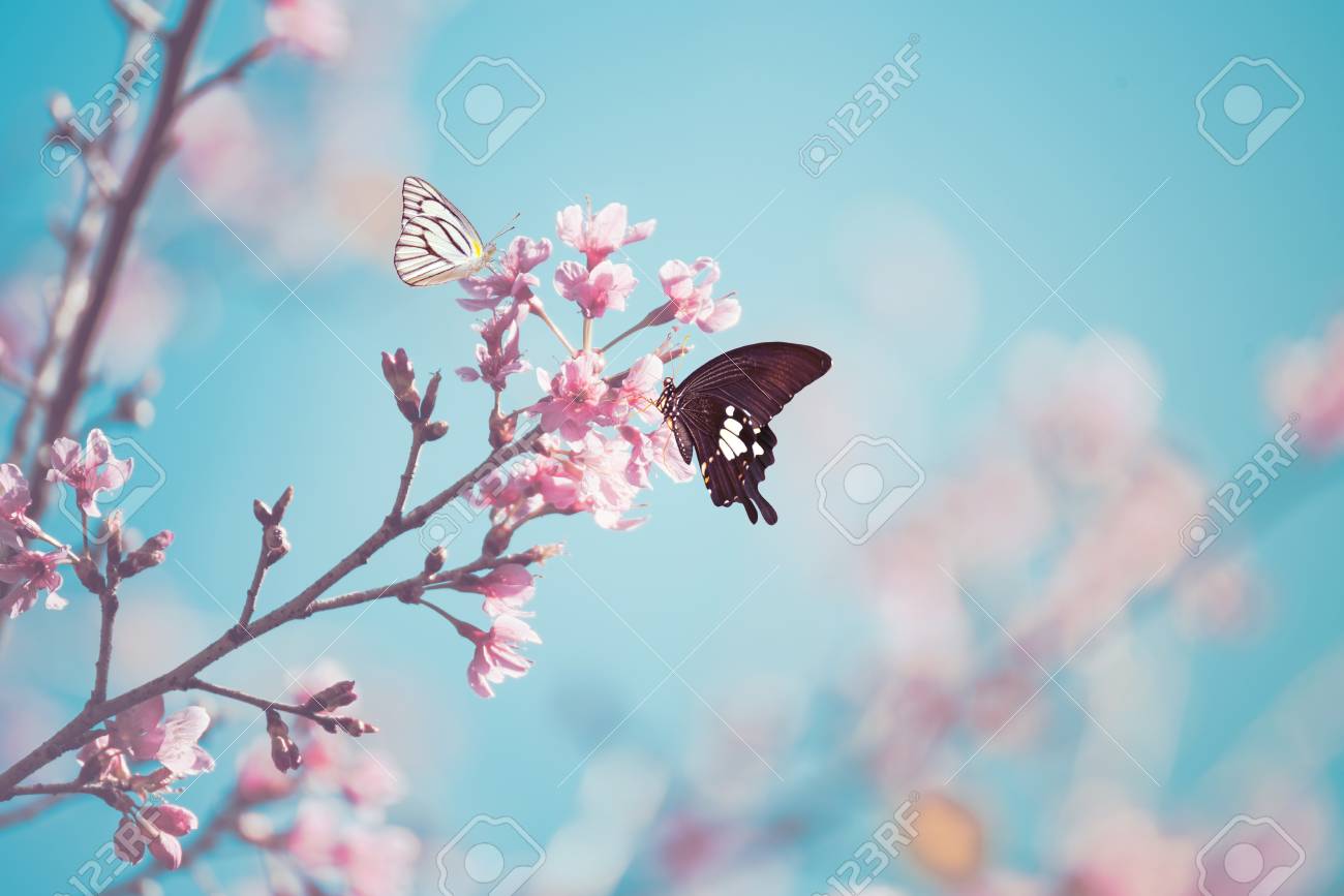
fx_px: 11200
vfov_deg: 4.6
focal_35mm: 300
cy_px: 448
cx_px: 672
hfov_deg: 6.9
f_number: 5.6
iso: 100
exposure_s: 1/400
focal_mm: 300
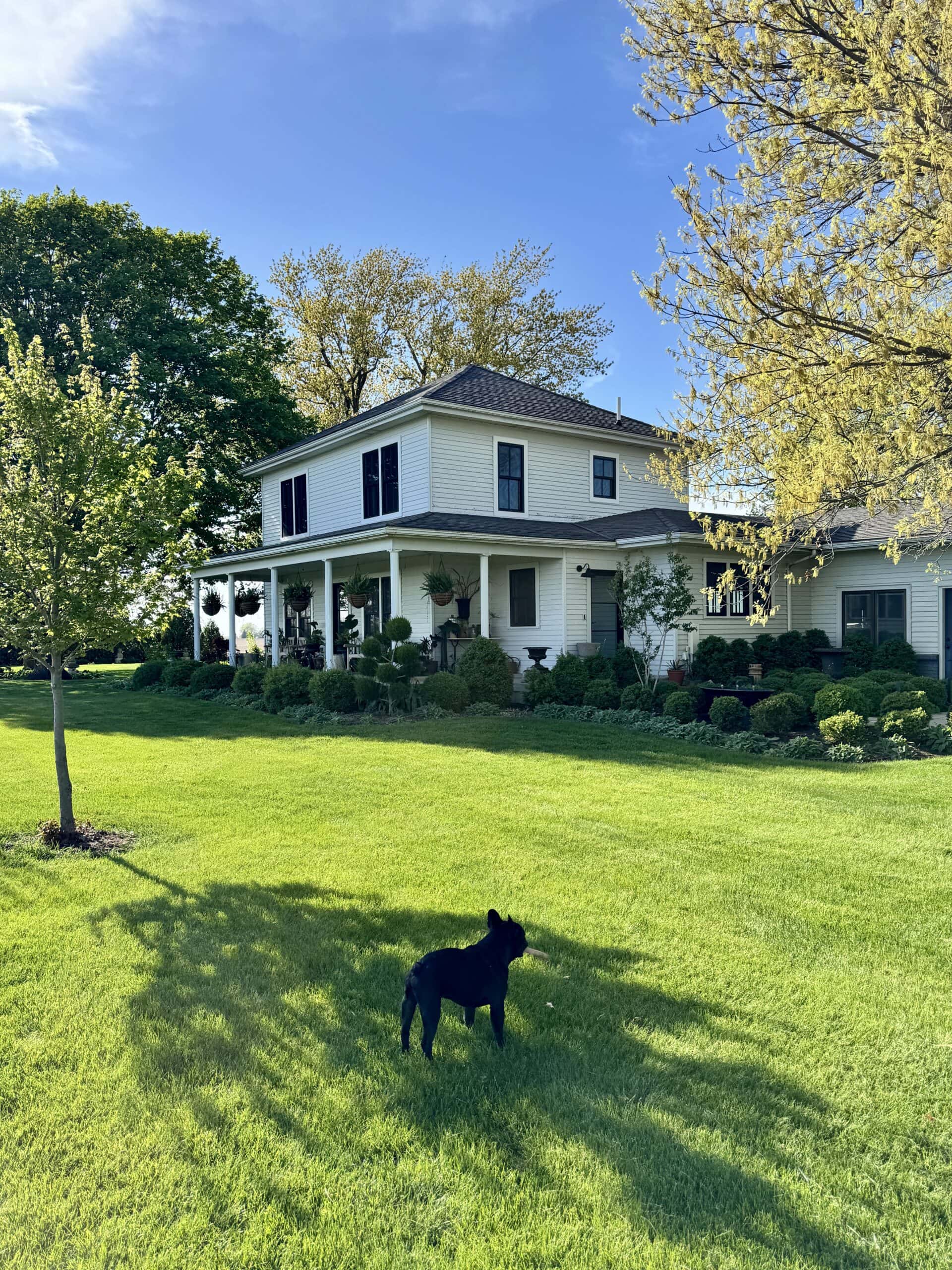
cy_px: 635
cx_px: 476
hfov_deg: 56.8
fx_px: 880
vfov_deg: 71.6
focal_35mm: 24
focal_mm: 6.76
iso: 80
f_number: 1.78
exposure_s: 1/2833
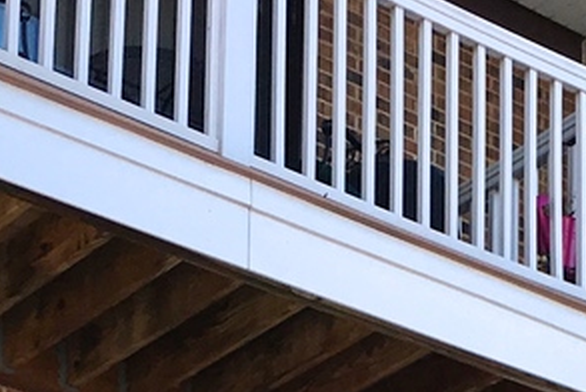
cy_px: 872
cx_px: 574
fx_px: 2411
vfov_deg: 8.6
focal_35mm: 148
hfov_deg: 13.7
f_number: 2.2
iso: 25
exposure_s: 1/371
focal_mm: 4.15
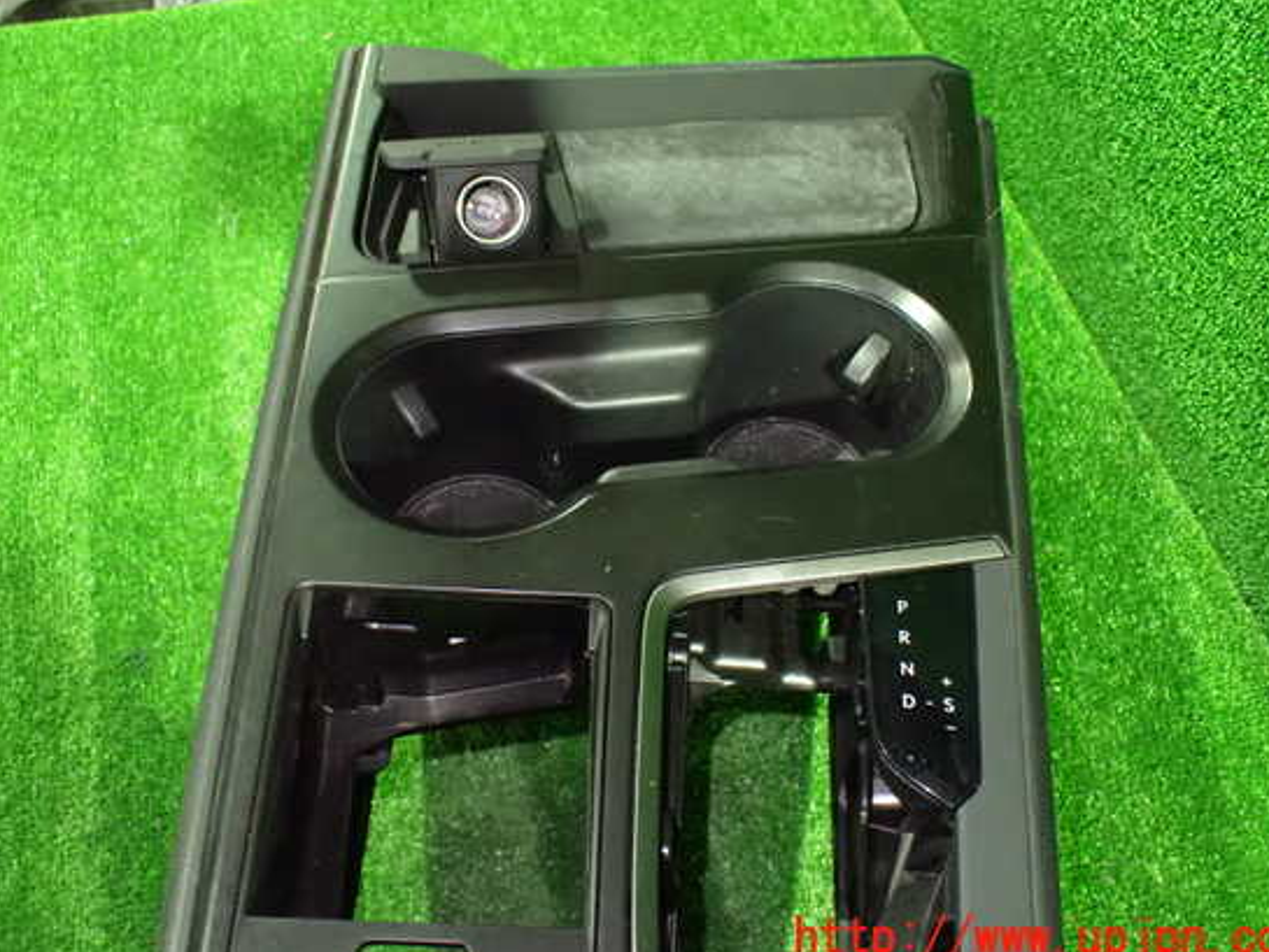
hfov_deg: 55.3
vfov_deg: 42.9
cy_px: 445
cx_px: 622
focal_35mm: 33
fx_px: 1210
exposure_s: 1/30
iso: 1600
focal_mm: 5.4
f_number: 2.3
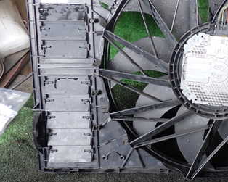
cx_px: 216
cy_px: 41
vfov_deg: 26.7
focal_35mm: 56
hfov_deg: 31.6
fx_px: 378
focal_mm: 5.4
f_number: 2.3
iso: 160
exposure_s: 1/60
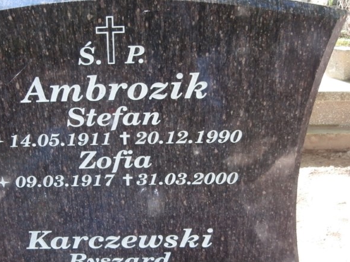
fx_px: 425
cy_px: 162
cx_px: 112
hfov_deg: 44.0
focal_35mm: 42
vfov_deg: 34.2
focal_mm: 4.2
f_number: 3
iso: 100
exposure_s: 1/30
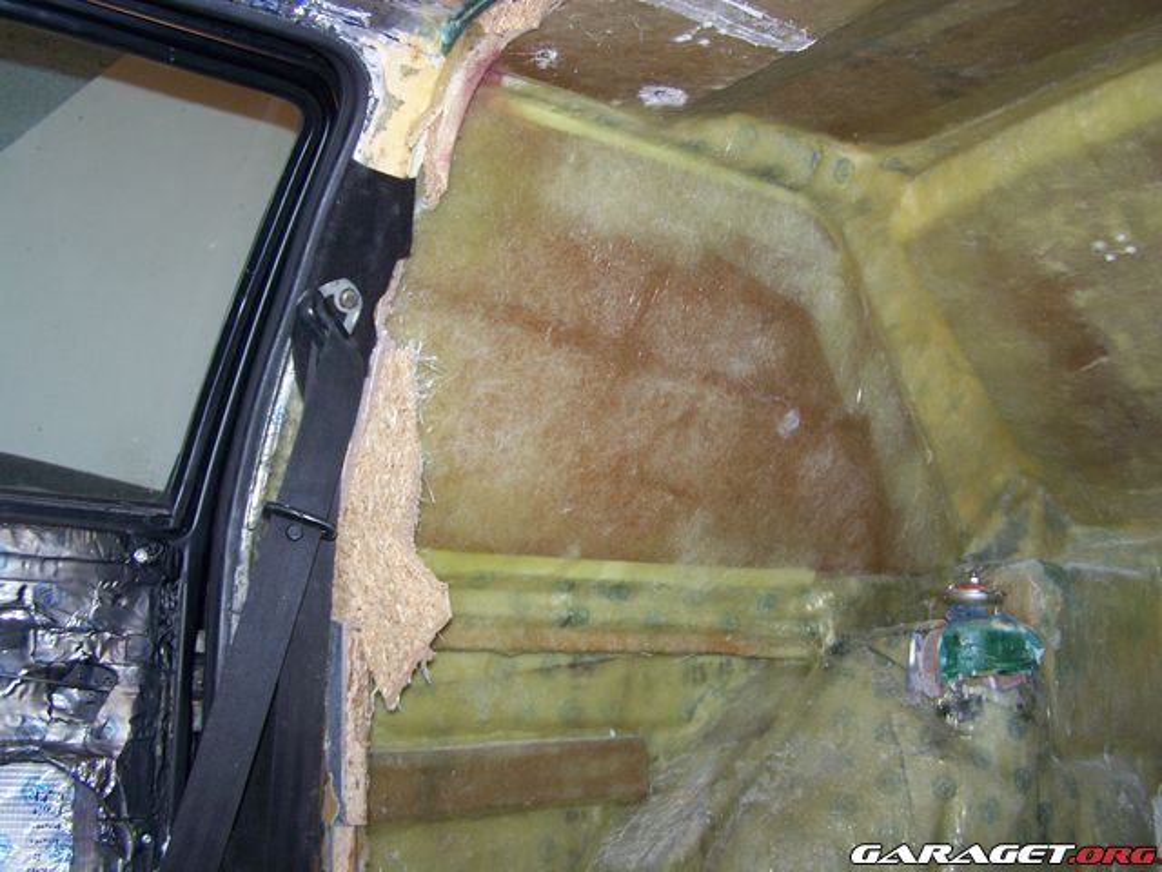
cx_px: 581
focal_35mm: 38
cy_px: 436
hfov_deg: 49.0
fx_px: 1276
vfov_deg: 37.7
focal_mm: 6.3
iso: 80
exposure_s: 1/60
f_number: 2.8
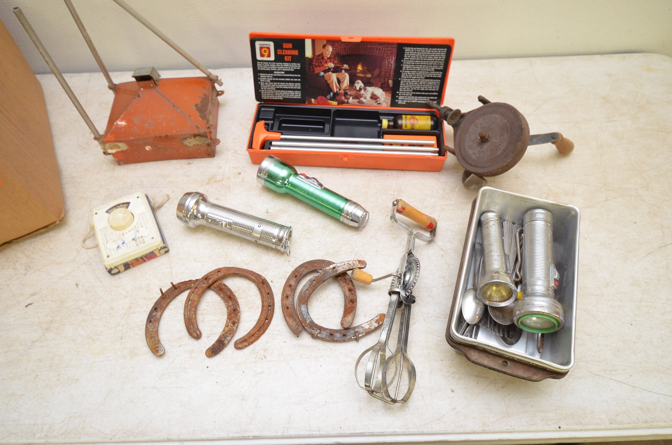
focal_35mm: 24
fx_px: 447
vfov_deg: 52.9
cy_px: 222
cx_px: 336
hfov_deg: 73.9
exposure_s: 1/60
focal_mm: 16
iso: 1400
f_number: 4
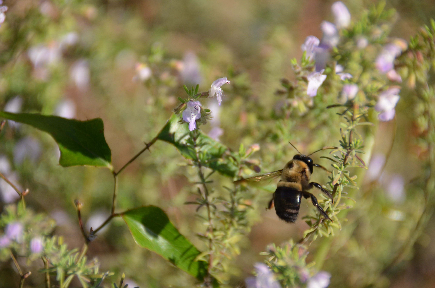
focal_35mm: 450
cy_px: 144
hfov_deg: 4.6
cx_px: 218
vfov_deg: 3.0
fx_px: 5426
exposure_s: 1/1250
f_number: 5.6
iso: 400
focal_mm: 300
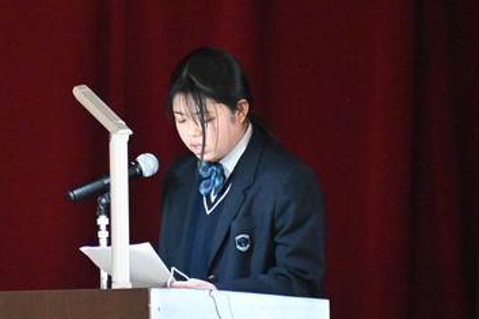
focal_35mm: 816
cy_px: 202
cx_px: 115
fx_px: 10852
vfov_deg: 1.7
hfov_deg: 2.5
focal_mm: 300
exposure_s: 1/60
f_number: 6.3
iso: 12800
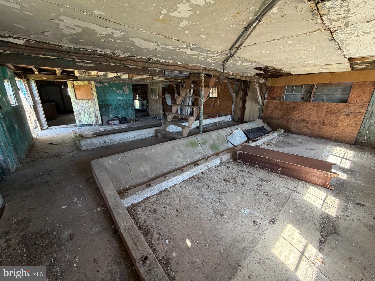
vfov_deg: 85.7
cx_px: 188
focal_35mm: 14
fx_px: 152
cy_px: 140
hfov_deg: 102.1
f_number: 2.2
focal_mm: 2.22
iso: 250
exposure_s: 1/121
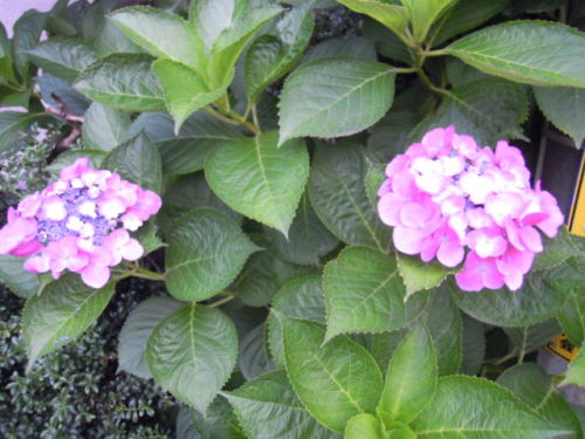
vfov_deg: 49.7
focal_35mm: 28
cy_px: 220
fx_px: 473
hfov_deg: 63.4
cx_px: 292
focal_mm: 5
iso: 500
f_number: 2.7
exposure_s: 1/8
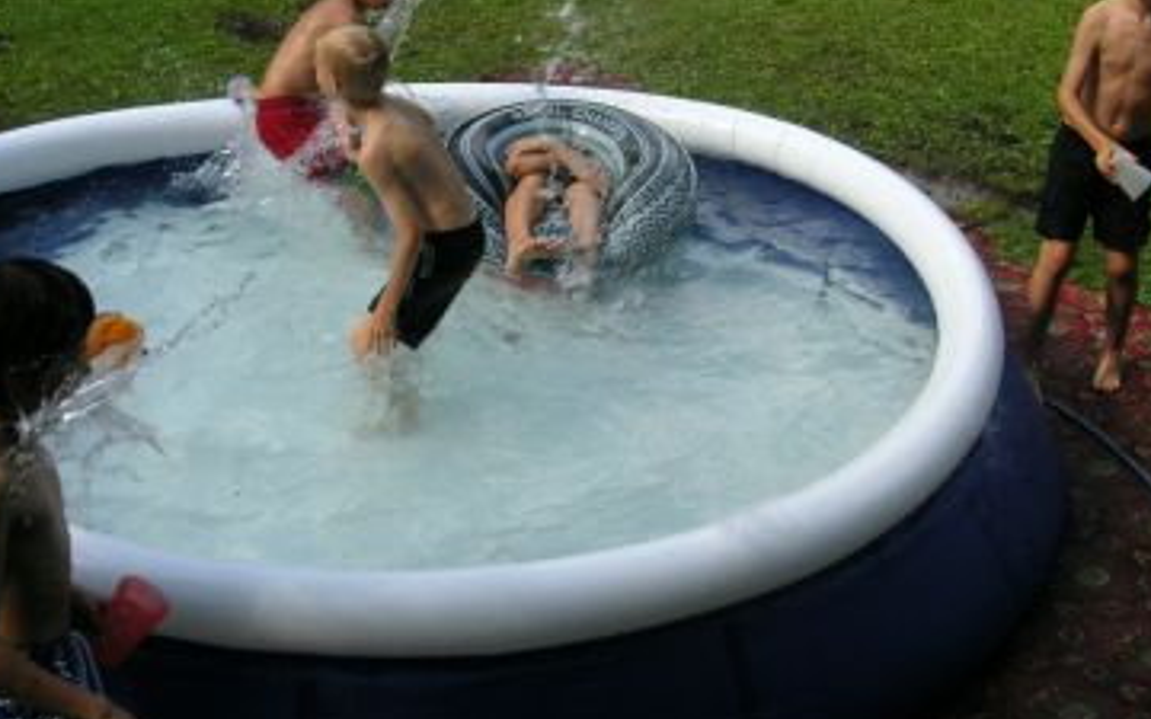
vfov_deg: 22.3
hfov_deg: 35.0
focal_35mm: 58
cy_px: 252
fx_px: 1819
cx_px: 452
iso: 50
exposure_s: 1/500
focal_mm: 6.1
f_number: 2.8
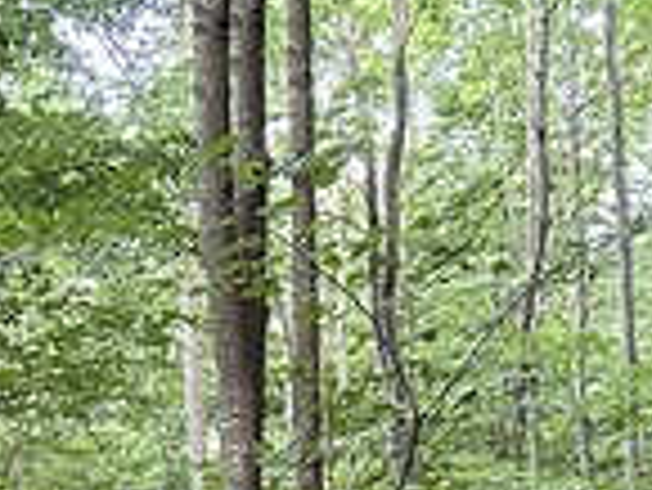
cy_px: 984
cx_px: 292
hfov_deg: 19.8
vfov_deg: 13.0
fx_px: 1866
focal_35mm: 99
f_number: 1.78
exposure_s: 1/44
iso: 1000
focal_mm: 6.86
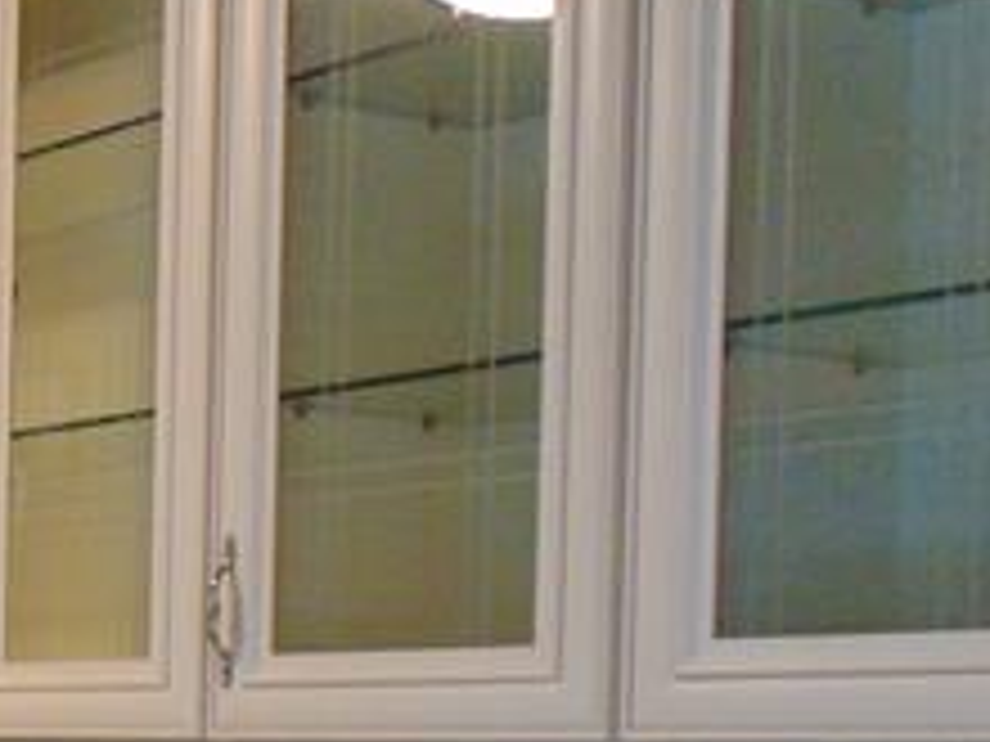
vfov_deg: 15.9
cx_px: -513
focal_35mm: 91
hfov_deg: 18.9
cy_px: 782
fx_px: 2603
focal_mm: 4.5
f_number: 3
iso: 250
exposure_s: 1/30
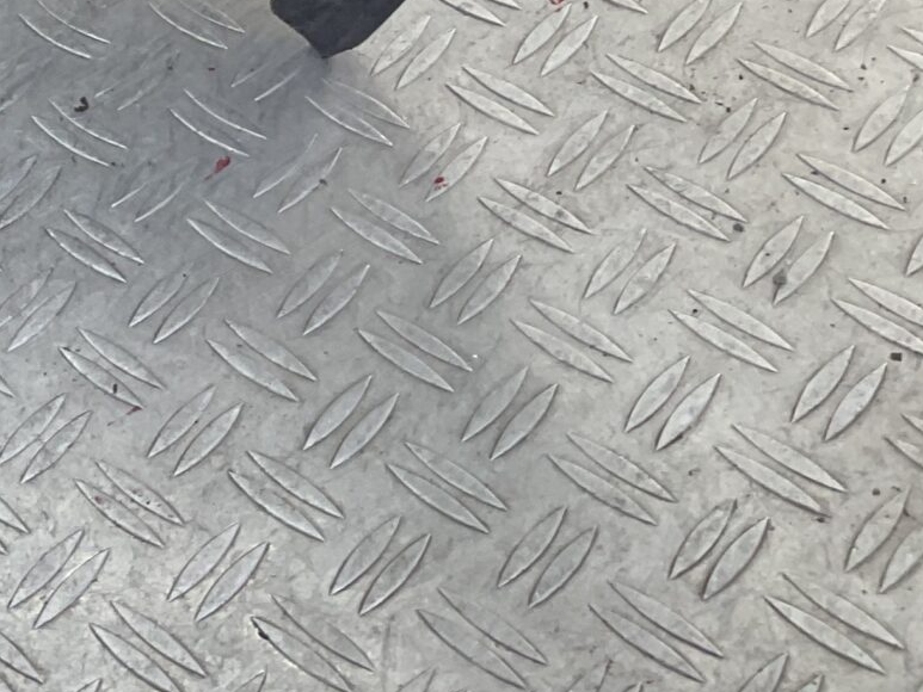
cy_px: -409
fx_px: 2560
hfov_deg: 17.7
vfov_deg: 14.2
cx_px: -574
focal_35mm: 96
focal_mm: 3
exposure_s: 1/120
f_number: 1.8
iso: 20
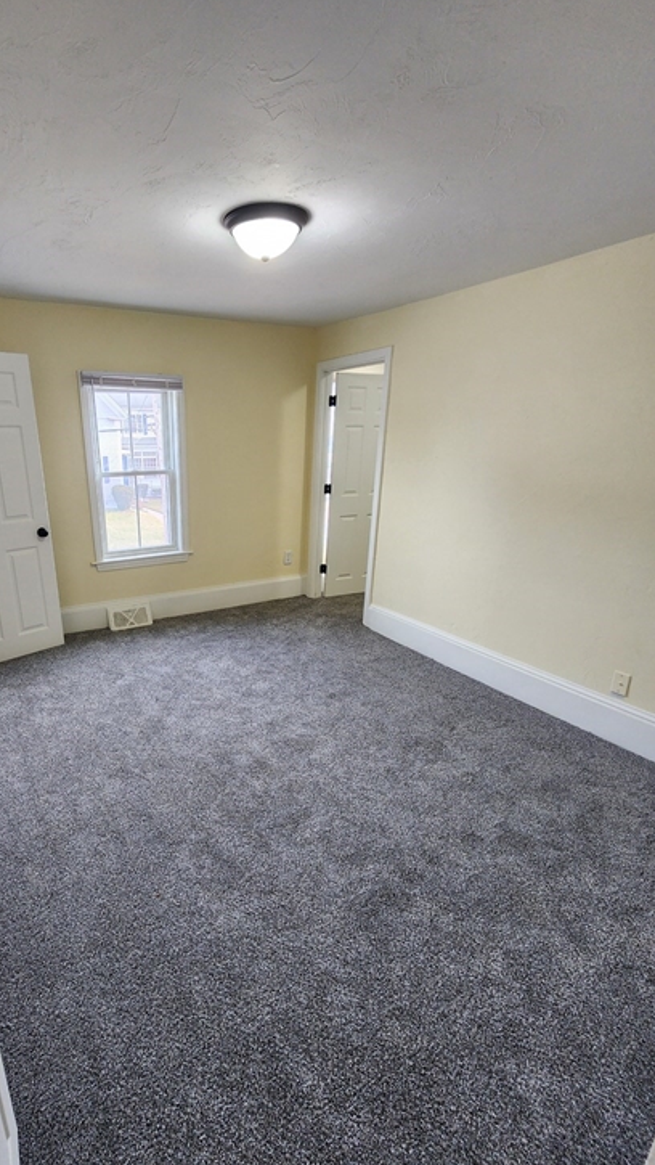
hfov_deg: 68.8
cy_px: 612
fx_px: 463
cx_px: 225
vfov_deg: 102.9
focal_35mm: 15
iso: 160
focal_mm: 2.2
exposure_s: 1/60
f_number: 2.2
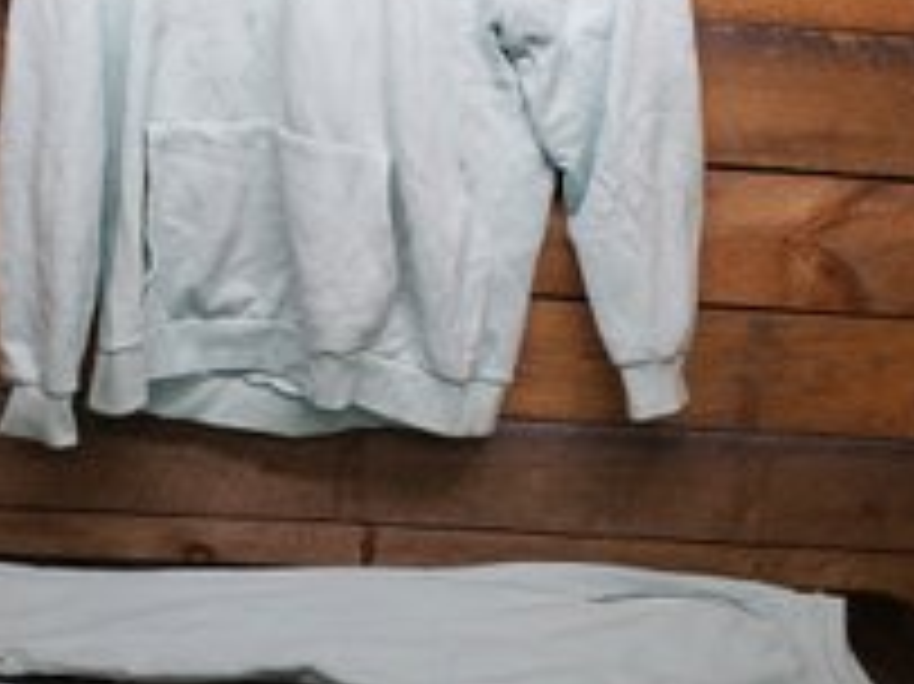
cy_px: 367
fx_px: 1161
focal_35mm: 44
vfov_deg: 32.8
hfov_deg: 42.8
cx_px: 367
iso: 125
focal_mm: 4.3
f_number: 2.4
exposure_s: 1/60
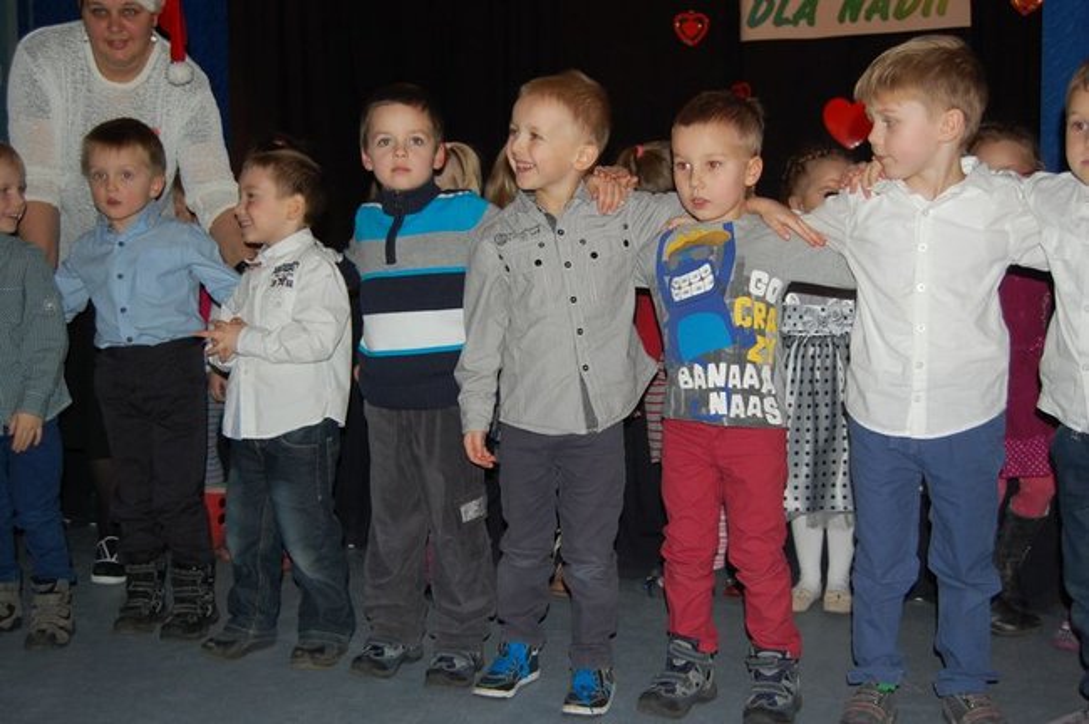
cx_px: 544
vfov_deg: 31.8
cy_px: 362
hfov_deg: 46.4
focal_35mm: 42
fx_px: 1269
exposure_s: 1/60
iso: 400
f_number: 4.2
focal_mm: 28
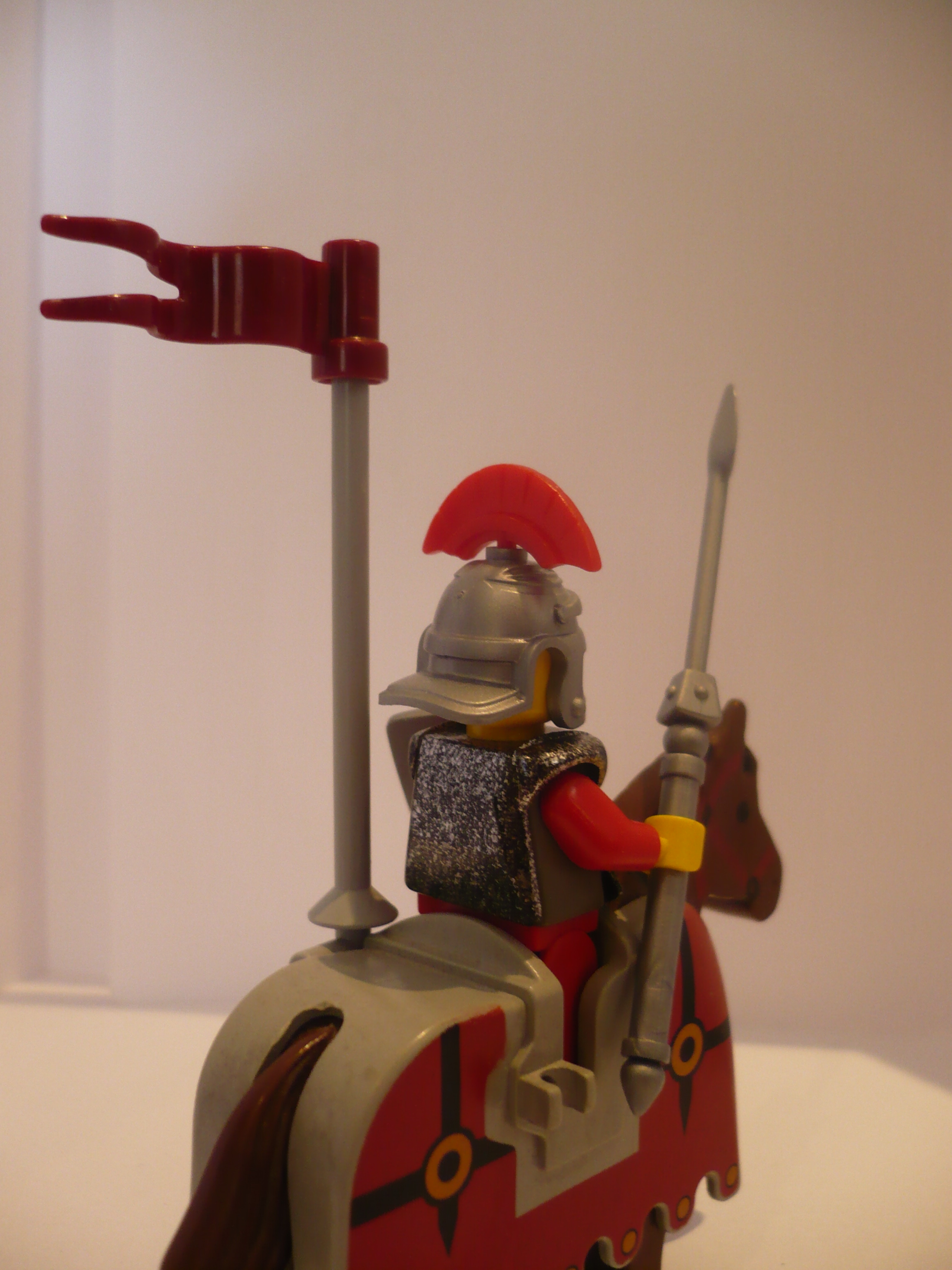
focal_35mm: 35
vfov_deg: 52.6
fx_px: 1283
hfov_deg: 40.7
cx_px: 476
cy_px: 635
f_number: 2.8
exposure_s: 1/25
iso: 200
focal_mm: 5.8
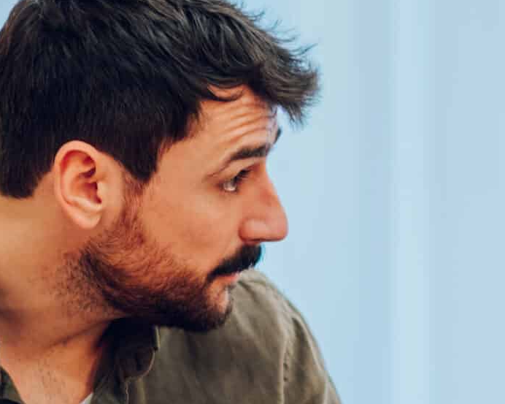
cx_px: 347
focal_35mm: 295
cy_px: 396
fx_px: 4407
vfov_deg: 5.2
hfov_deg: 6.6
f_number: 1.8
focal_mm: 85
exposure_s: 1/160
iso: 320
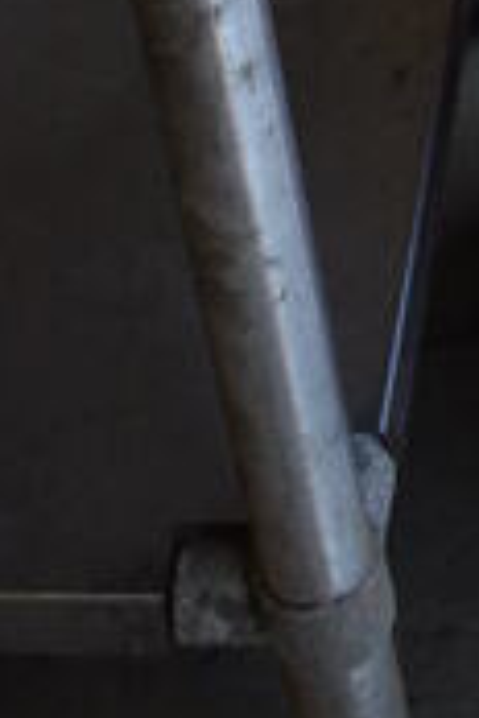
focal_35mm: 166
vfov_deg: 10.4
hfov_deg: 7.7
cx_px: 1144
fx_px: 3305
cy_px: -1116
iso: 720
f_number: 3.8
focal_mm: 21
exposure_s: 1/250
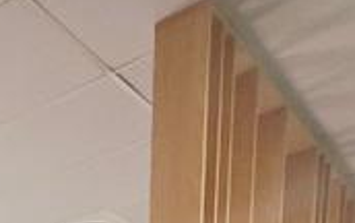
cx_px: -132
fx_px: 620
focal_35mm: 64
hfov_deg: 26.1
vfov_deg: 12.9
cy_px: 595
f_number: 1.9
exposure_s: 1/100
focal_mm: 2.2
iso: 250
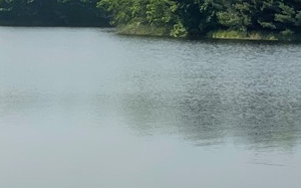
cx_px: -105
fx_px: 1535
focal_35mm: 187
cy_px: 41
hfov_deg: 10.9
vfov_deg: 7.0
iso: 25
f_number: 2
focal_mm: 6
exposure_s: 1/2660
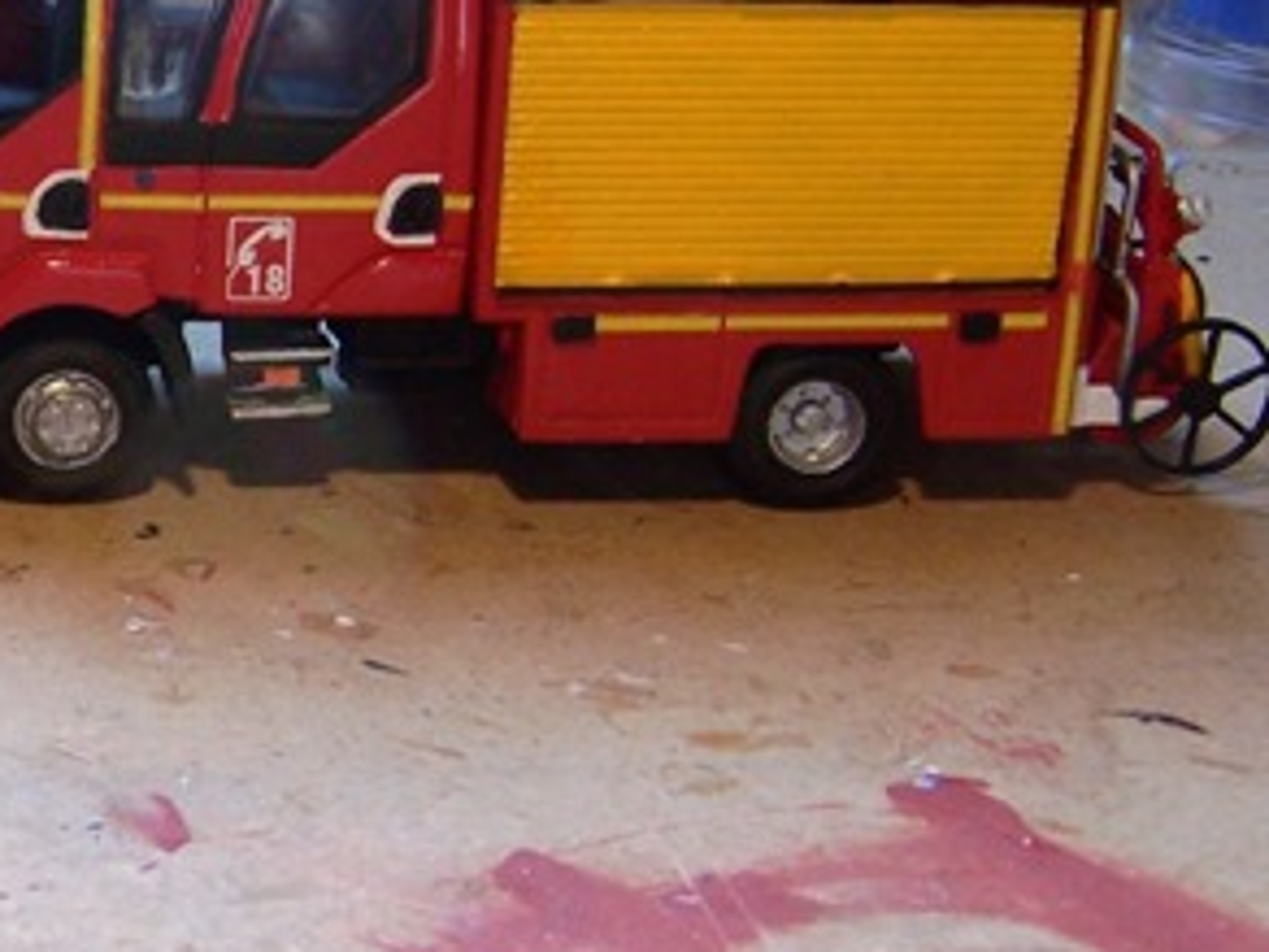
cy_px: 365
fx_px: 3813
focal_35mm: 104
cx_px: -261
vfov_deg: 14.2
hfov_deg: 18.0
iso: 80
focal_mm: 6.3
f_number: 2.8
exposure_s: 1/125
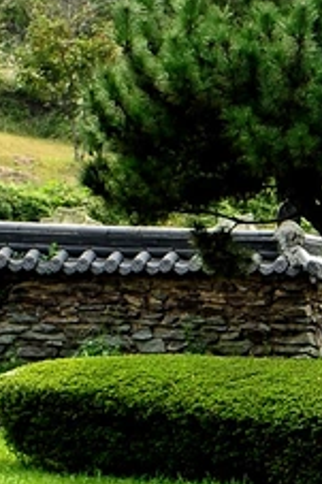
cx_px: 816
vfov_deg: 11.3
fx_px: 2419
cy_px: 461
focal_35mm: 180
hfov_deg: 7.1
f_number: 22
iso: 200
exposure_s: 1/15
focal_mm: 34
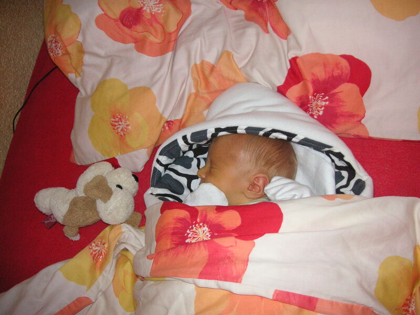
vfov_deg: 38.7
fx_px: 449
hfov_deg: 50.1
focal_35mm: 37
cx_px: 210
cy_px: 158
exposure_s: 1/45
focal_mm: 6.1
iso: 160
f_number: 2.8
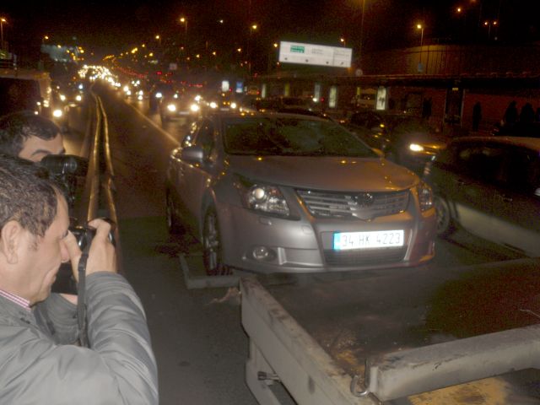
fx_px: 530
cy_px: 202
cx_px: 270
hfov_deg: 54.0
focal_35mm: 34
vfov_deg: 41.8
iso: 80
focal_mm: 6
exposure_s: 1/45
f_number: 2.8
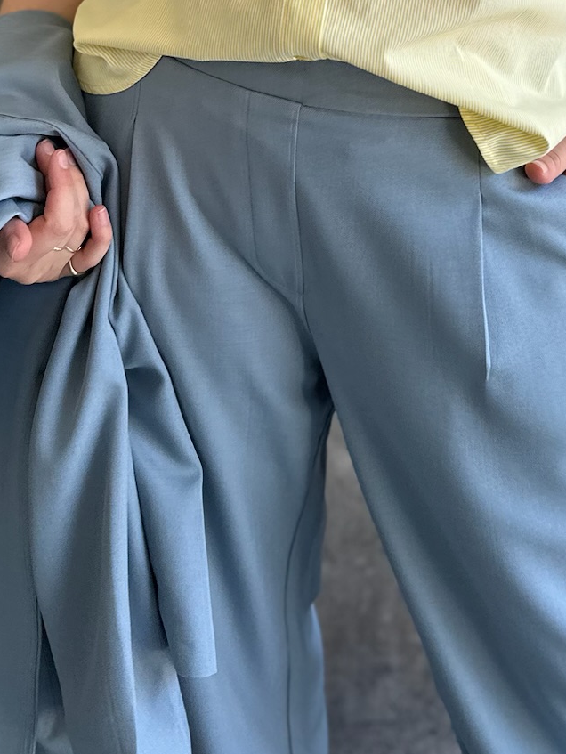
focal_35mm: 58
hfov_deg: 25.0
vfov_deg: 29.3
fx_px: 1264
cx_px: 408
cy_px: -116
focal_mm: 6.86
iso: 80
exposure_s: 1/121
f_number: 1.78
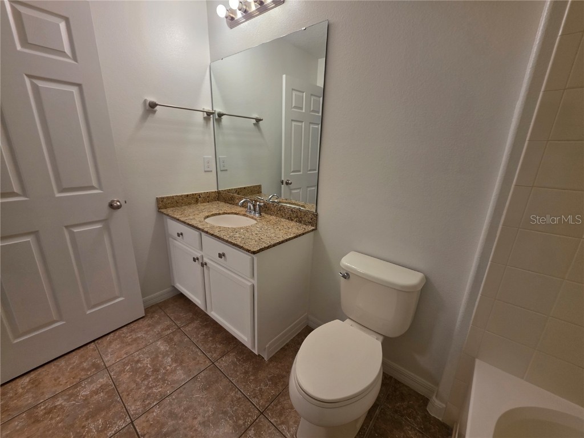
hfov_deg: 106.2
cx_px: 292
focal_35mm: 13
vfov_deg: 89.9
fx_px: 219
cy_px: 219
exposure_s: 1/120
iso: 125
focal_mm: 2.2
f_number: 1.9
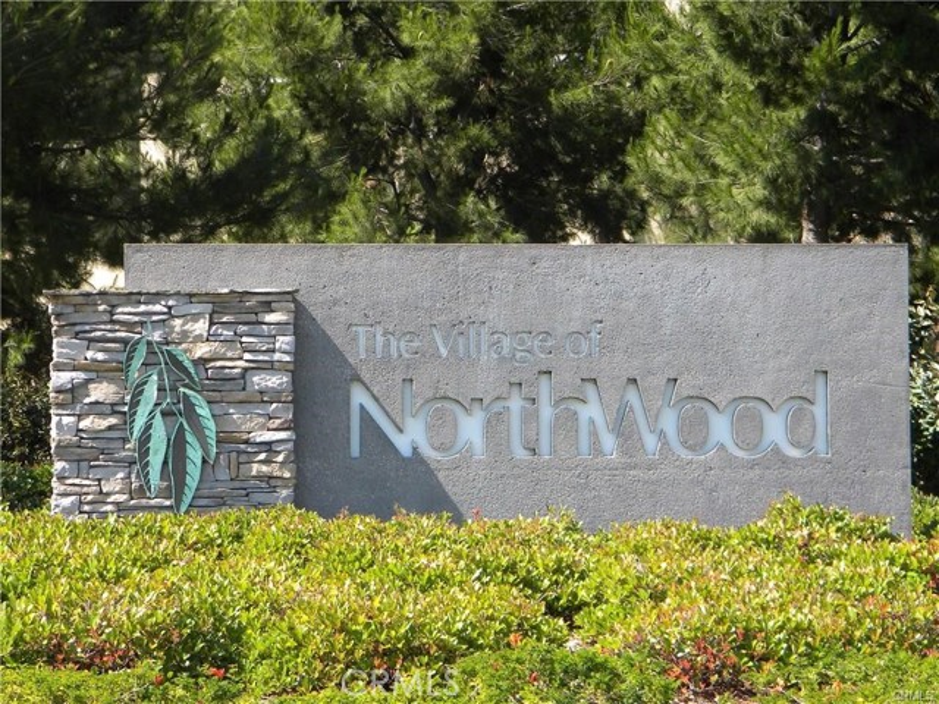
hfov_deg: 18.7
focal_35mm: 105
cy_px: 352
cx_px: 470
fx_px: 2848
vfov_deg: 14.1
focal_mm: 19
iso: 80
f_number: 4.7
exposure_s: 1/205
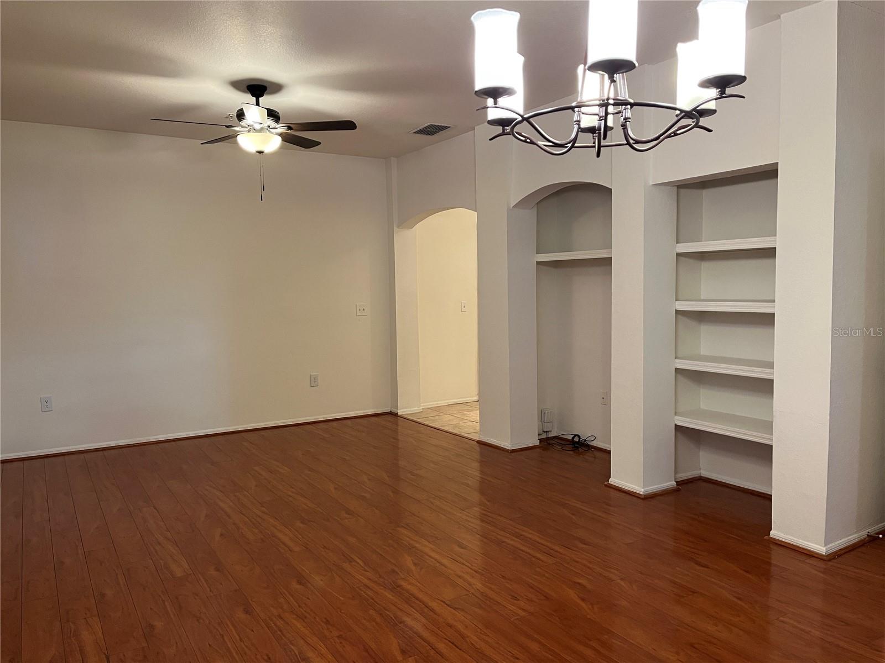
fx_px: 665
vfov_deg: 53.1
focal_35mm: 26
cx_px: 442
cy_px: 332
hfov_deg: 67.3
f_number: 1.6
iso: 160
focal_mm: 5.1
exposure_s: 1/60
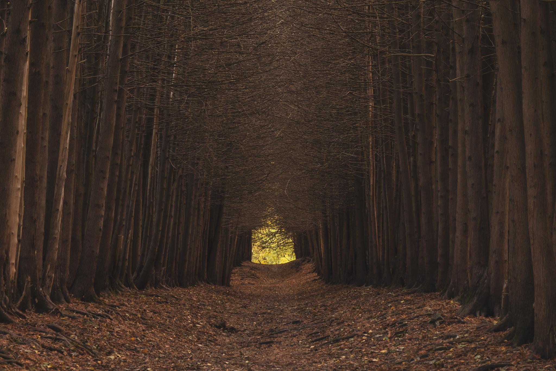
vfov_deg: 13.2
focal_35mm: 104
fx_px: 1606
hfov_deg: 19.6
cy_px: 186
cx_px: 278
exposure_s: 1/25
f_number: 5
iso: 250
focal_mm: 38.04
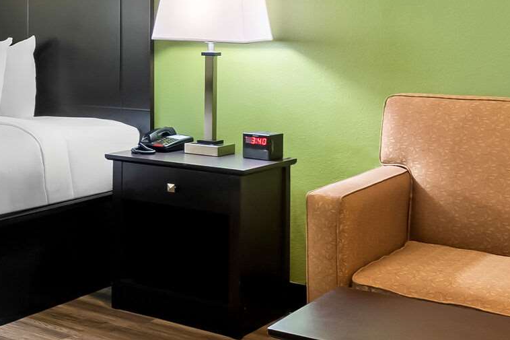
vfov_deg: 23.2
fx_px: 807
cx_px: -41
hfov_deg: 31.4
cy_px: 39
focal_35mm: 57
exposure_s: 2
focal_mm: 10
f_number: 8
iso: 320
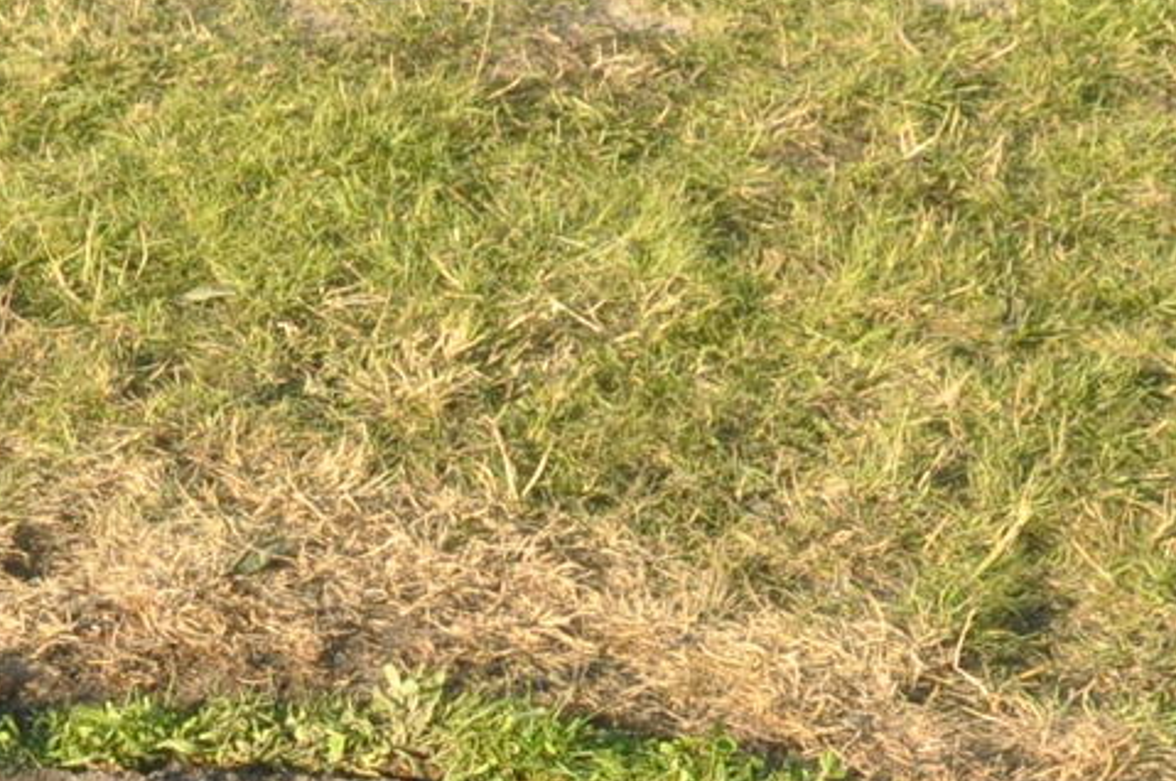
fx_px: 4600
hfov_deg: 14.5
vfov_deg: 9.6
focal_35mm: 141
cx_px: 241
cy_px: 963
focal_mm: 18
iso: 800
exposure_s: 1/400
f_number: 10
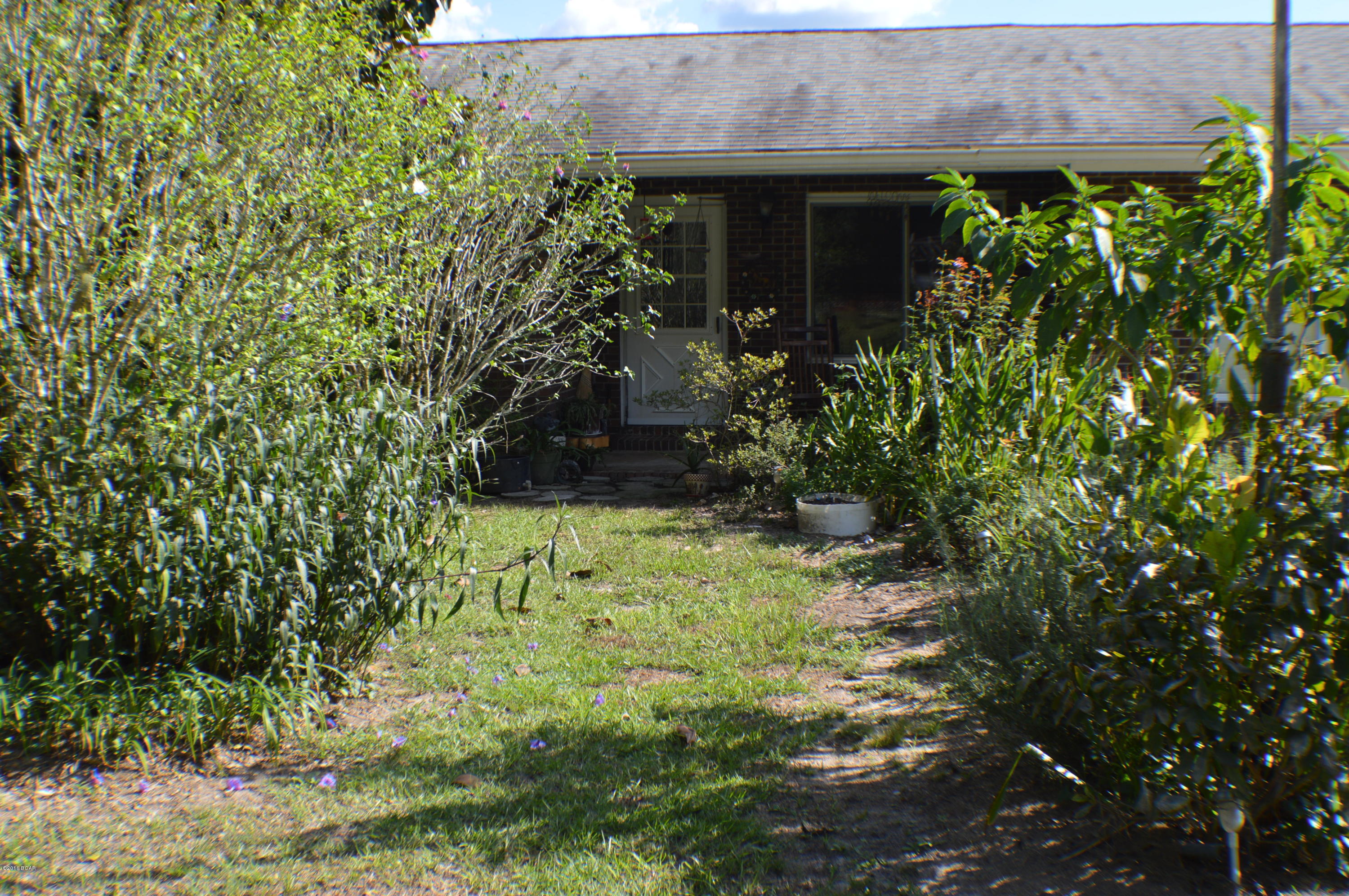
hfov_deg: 37.9
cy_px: 448
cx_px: 674
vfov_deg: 25.7
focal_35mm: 52
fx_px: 1965
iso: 100
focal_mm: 35
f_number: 6.3
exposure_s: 1/160
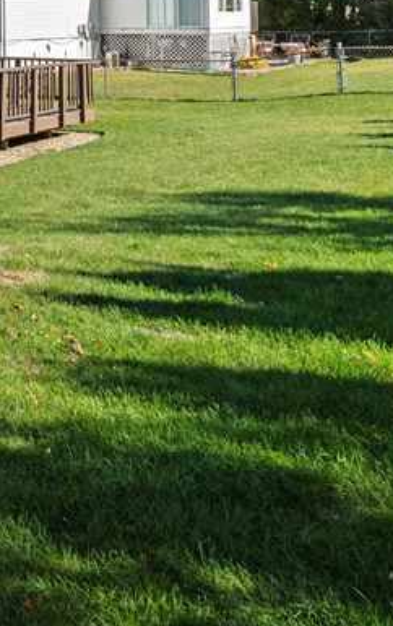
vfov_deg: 34.1
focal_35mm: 54
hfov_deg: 20.3
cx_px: -209
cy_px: -6
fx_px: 923
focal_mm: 16
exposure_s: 1/640
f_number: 9
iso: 250
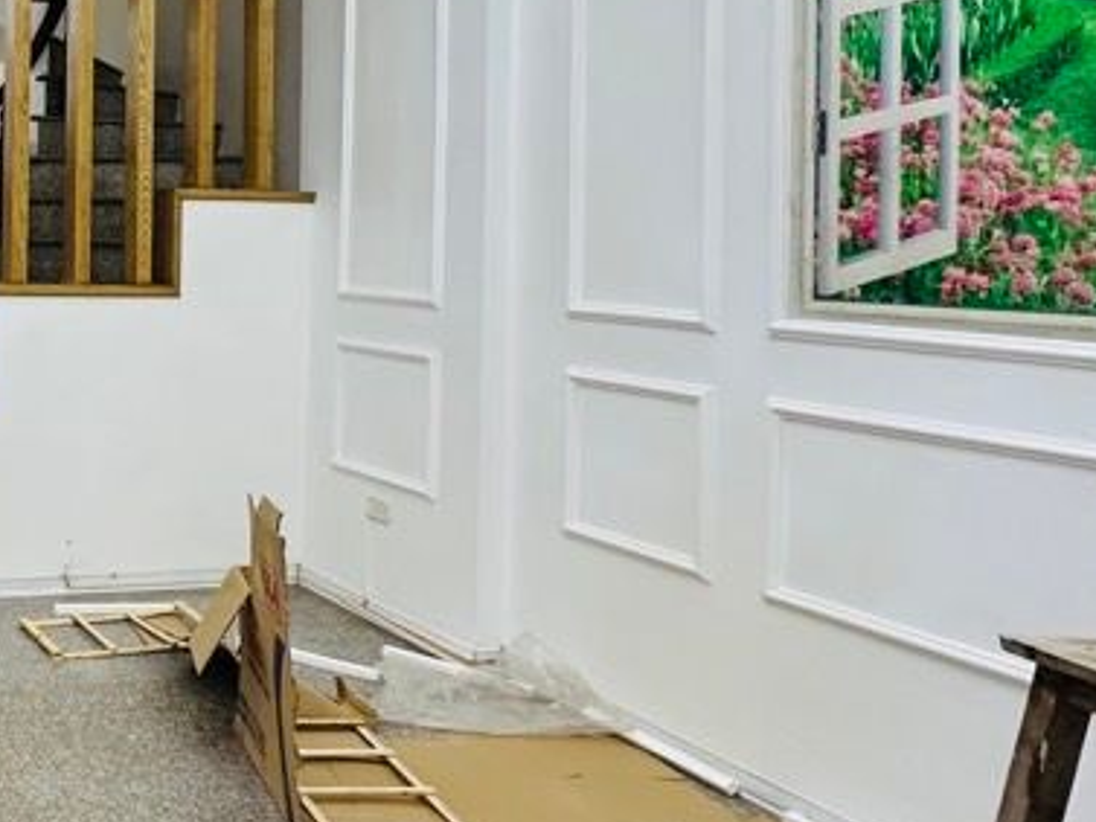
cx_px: -81
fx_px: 1204
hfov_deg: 40.5
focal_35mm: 38
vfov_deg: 37.1
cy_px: 238
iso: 200
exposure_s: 1/50
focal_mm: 2.22
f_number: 2.2
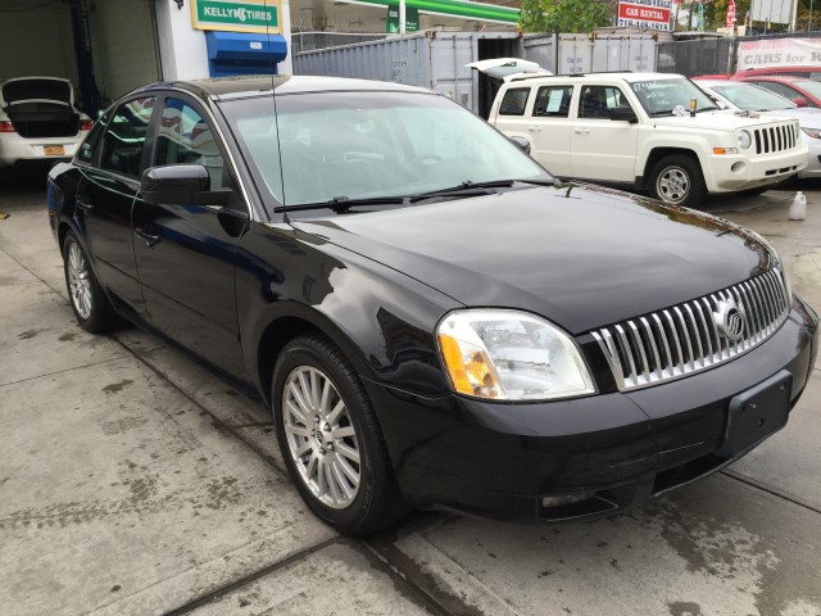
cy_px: 308
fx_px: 688
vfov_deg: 48.2
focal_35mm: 29
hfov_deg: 61.7
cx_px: 410
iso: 32
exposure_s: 1/549
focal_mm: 4.15
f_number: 2.2
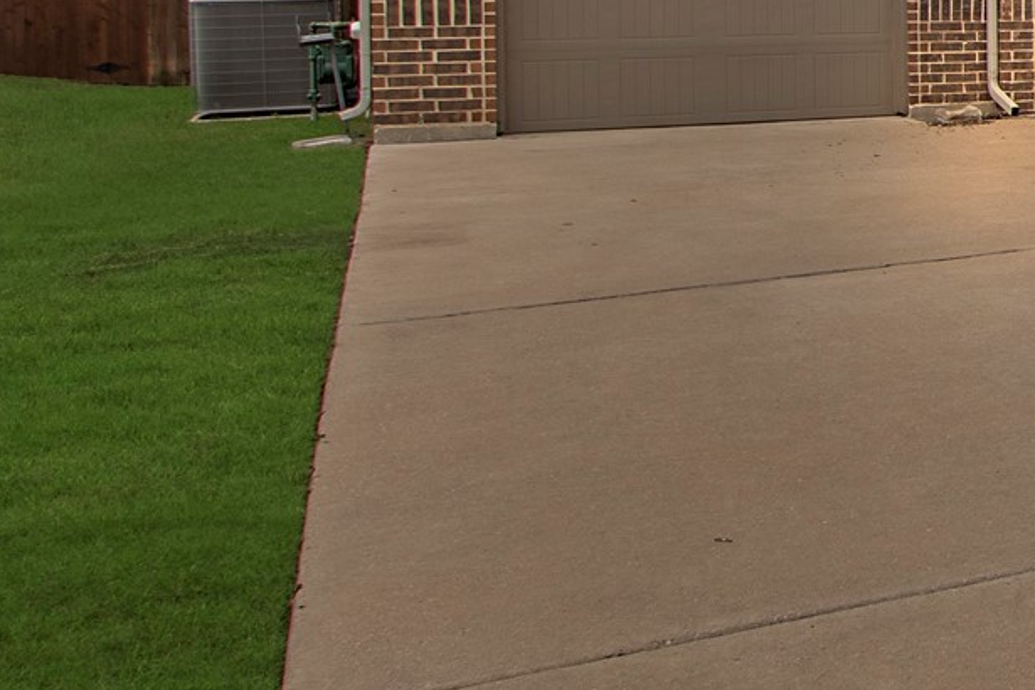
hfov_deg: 24.9
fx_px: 1524
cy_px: -27
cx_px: 1676
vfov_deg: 24.2
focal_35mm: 53
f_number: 5.6
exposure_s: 1/500
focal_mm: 10
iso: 100
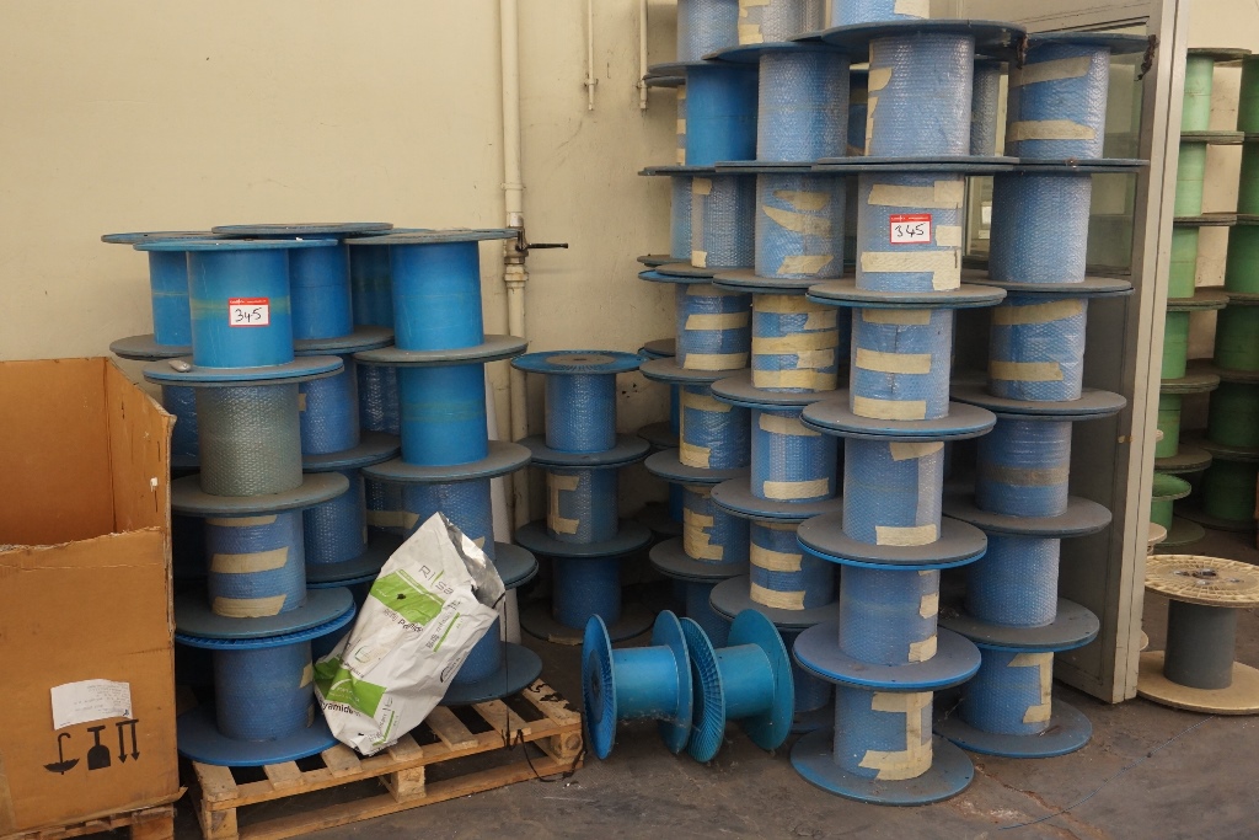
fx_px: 1259
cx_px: 630
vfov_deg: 36.9
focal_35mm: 36
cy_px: 420
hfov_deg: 53.1
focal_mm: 24
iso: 1600
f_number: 4.5
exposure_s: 1/160
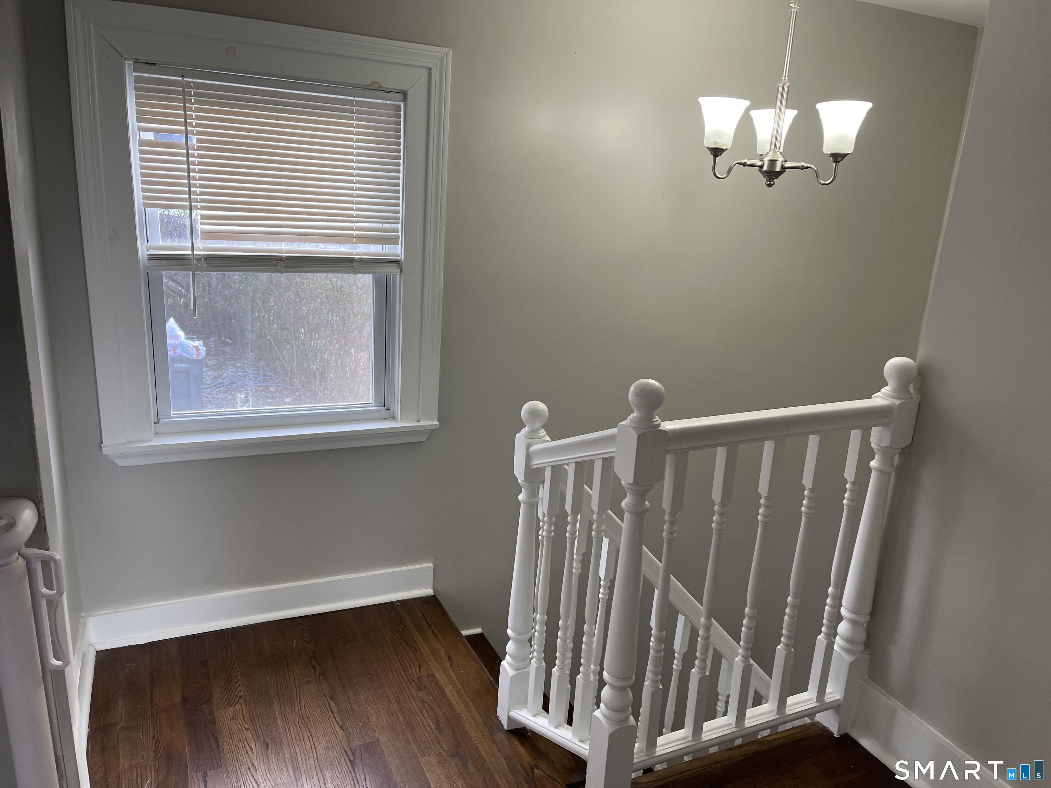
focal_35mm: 25
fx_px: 759
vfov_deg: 54.9
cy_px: 394
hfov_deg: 69.4
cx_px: 526
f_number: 1.6
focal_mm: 5.1
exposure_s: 1/120
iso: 100
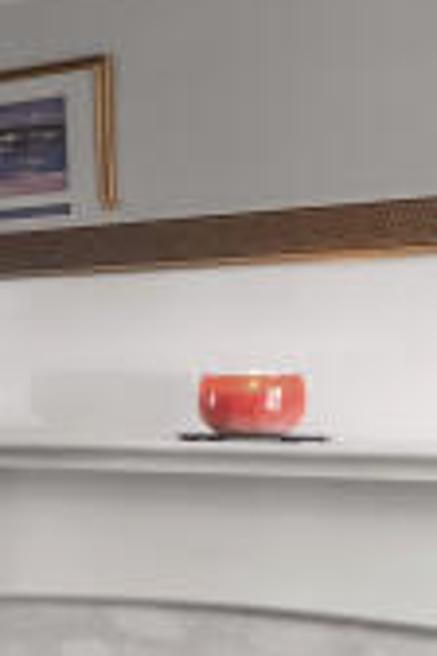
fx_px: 1329
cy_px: 404
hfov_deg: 8.0
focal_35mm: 73
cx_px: -1342
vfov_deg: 27.6
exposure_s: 1/25
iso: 320
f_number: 8
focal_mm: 8
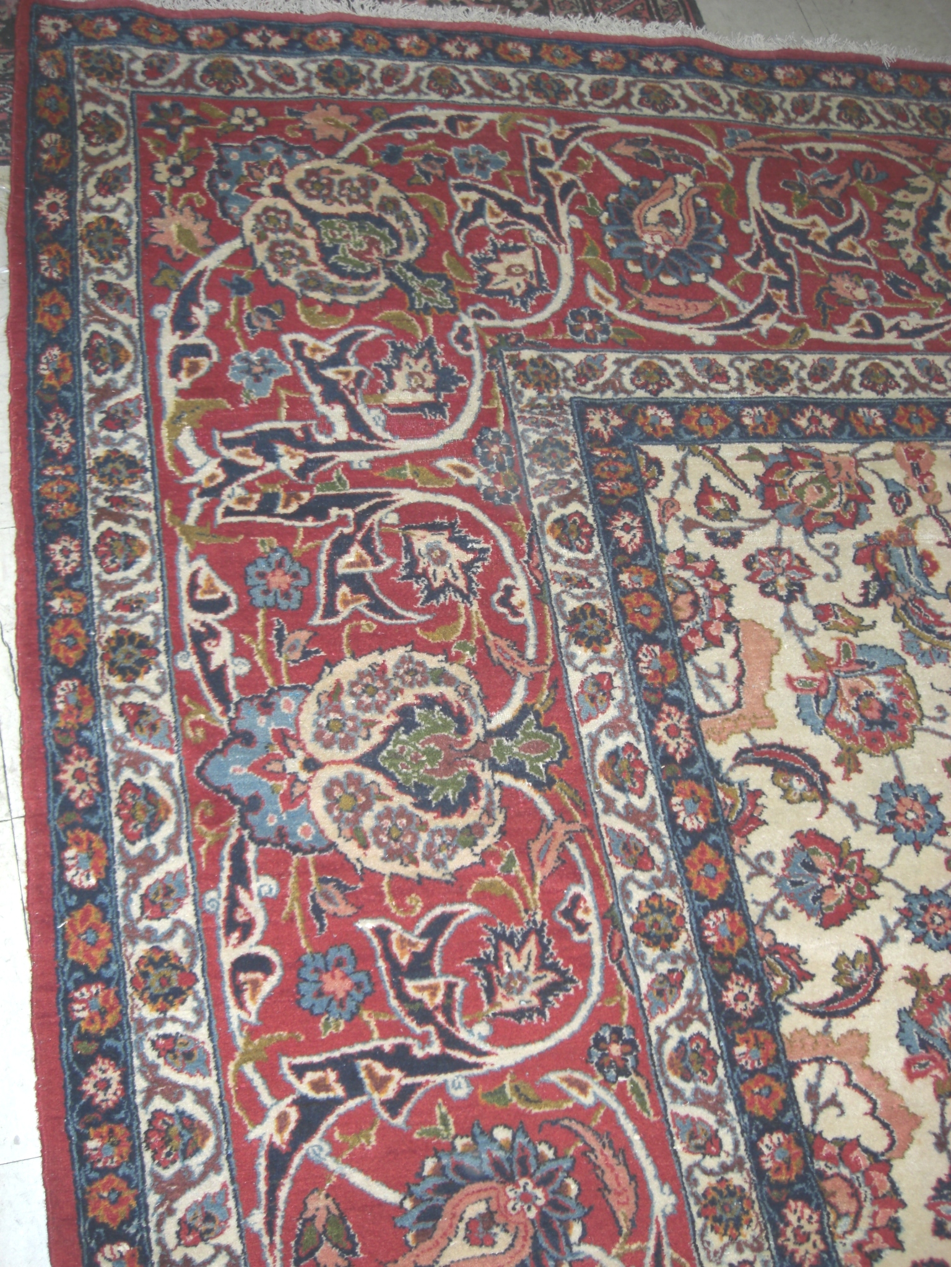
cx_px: 476
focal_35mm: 38
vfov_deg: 49.0
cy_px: 634
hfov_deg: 37.7
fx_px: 1392
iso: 100
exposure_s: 1/60
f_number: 2.8
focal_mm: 7.9
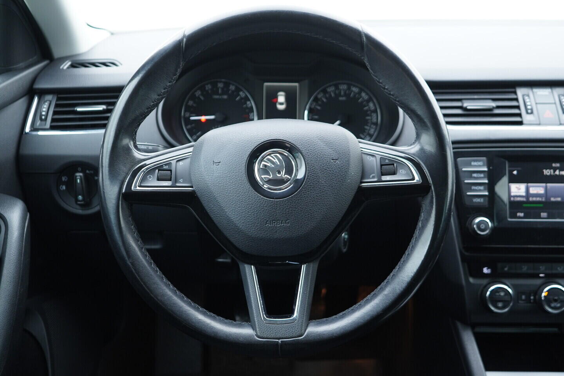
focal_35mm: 36
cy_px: 188
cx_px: 282
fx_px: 564
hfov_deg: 53.1
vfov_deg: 36.9
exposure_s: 1/40
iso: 400
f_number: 2.8
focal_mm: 24
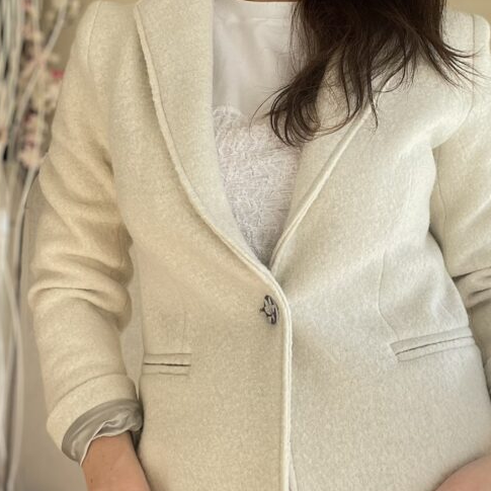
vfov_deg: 33.3
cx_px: 327
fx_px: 818
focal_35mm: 51
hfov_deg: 33.1
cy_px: 194
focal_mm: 2.71
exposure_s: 1/121
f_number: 2.2
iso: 32
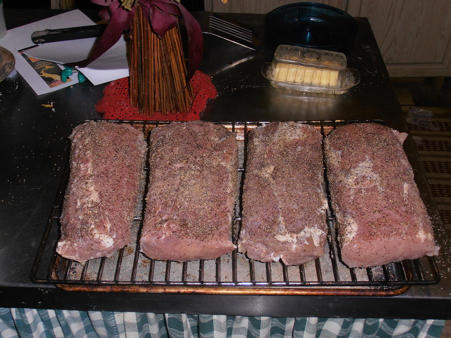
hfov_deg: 42.9
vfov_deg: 32.9
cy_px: 169
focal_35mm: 44
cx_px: 226
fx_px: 573
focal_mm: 7.87
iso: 80
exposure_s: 1/40
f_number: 4.2
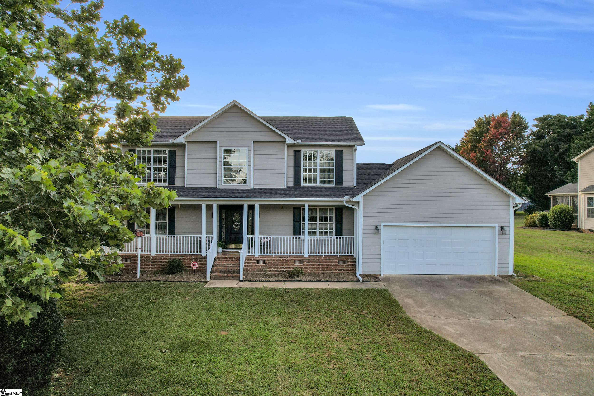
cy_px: 198
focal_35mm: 22
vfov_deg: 57.2
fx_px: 363
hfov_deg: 78.6
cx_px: 297
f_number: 2.8
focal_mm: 8.38
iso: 100
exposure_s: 1/125
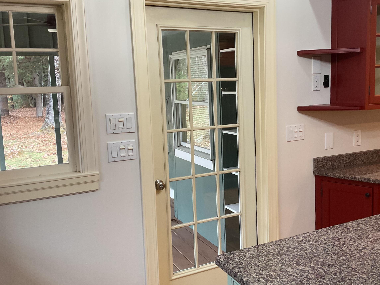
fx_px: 417
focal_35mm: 38
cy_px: 136
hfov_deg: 48.7
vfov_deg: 37.7
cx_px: 225
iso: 64
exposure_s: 1/60
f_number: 1.8
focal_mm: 3
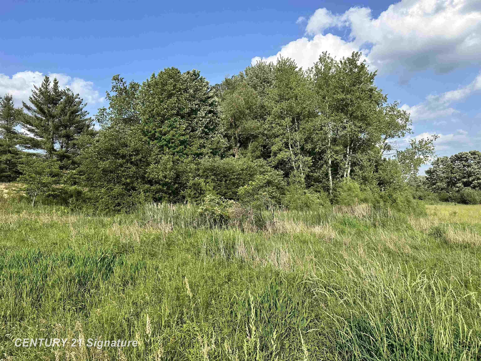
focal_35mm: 24
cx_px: 240
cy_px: 180
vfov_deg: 56.8
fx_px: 333
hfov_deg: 71.6
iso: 80
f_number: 1.78
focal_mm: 6.86
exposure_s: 1/4545
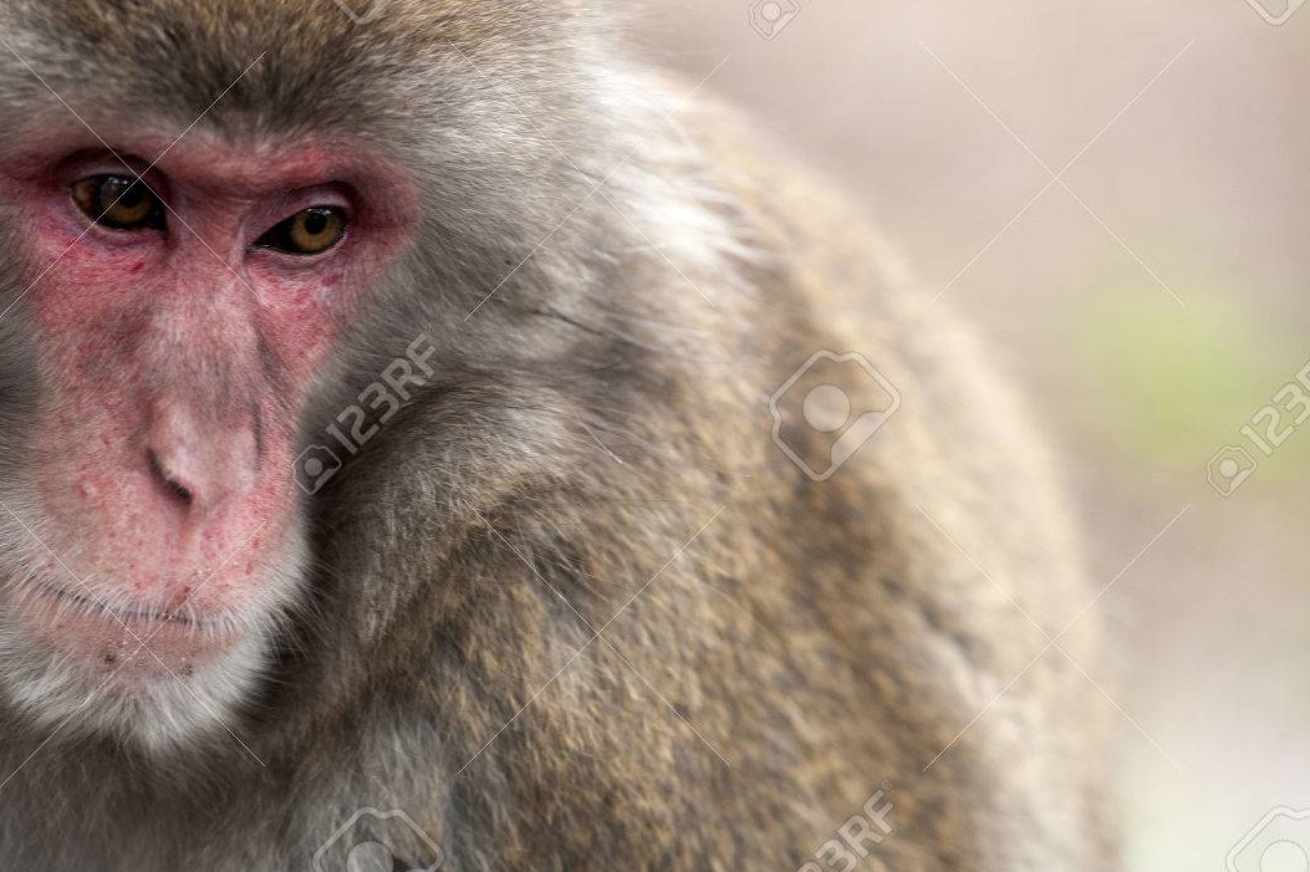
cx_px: 596
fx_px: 6510
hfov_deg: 11.5
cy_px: 364
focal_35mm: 179
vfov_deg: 7.7
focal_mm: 145
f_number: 4
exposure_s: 1/125
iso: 800
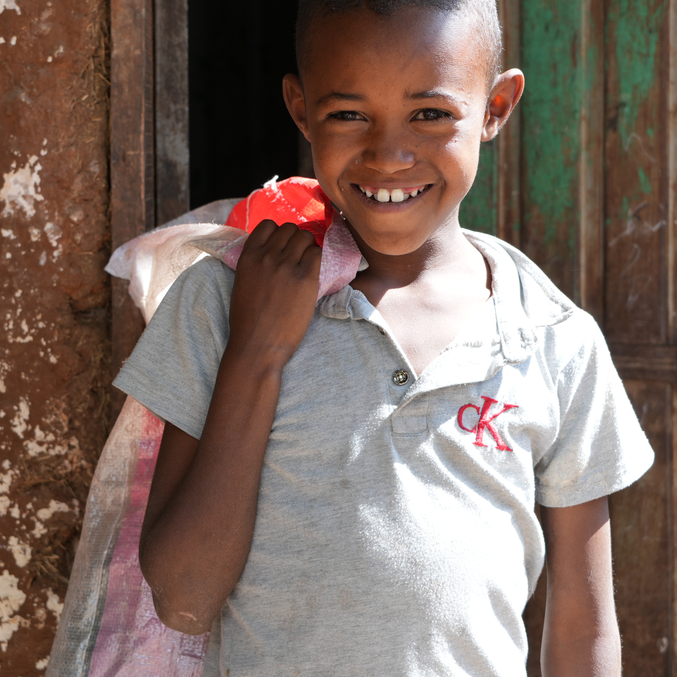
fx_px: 1726
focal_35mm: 78
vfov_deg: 22.1
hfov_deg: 22.1
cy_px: 258
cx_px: 216
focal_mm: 44
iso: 100
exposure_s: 1/60
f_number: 5.6
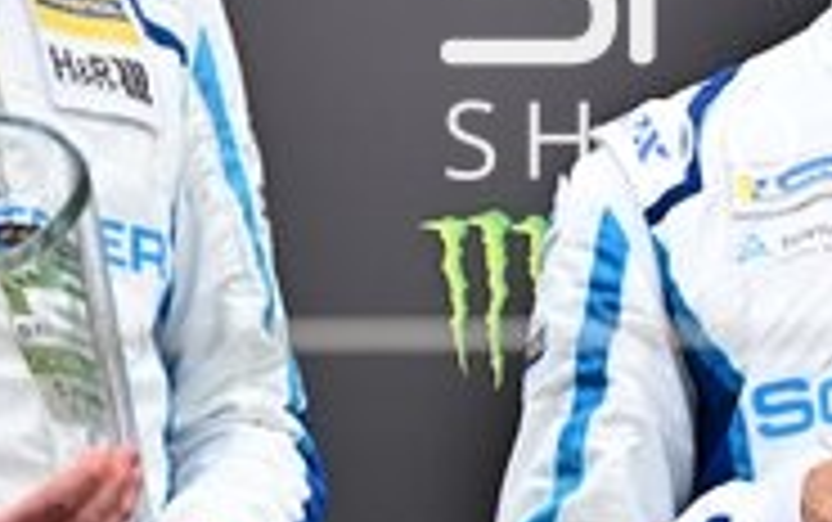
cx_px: 1338
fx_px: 29958
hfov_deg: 1.6
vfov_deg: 1.0
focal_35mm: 1320
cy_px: 47
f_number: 2.8
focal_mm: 300
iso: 250
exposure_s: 1/500
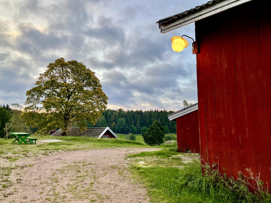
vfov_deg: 53.1
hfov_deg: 67.3
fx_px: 204
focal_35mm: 26
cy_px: 102
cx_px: 136
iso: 40
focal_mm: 4.2
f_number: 1.6
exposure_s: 1/121
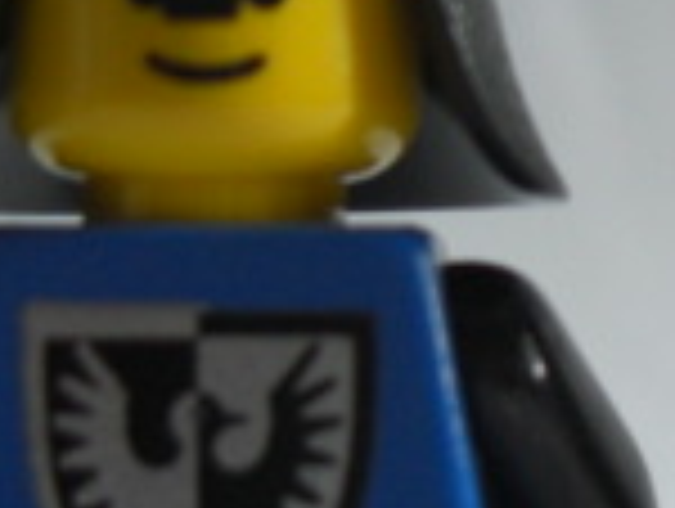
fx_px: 3164
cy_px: 292
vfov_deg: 9.2
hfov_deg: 12.0
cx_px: 684
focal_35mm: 162
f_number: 2.8
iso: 200
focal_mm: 7.9
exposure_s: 1/80
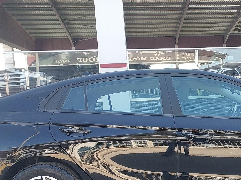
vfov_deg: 25.1
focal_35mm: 57
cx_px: 191
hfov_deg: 32.9
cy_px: 153
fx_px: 397
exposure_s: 1/109
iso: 25
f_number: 1.8
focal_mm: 5.06
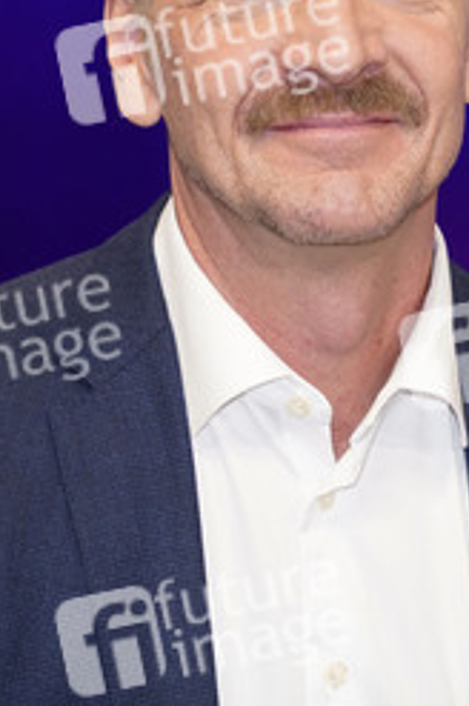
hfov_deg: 9.7
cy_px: 200
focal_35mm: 141
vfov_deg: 14.5
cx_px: 286
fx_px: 2763
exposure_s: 1/160
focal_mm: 87
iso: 2000
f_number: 5.6
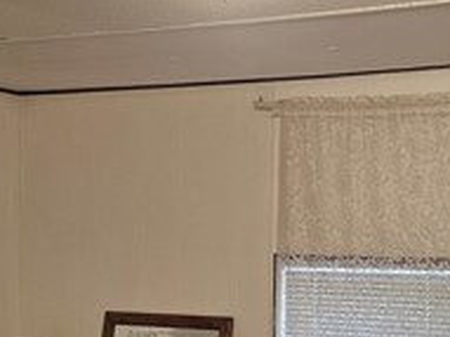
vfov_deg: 18.8
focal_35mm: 77
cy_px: 299
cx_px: 358
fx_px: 1000
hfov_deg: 24.9
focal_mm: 6.3
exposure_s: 1/120
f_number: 1.7
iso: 200
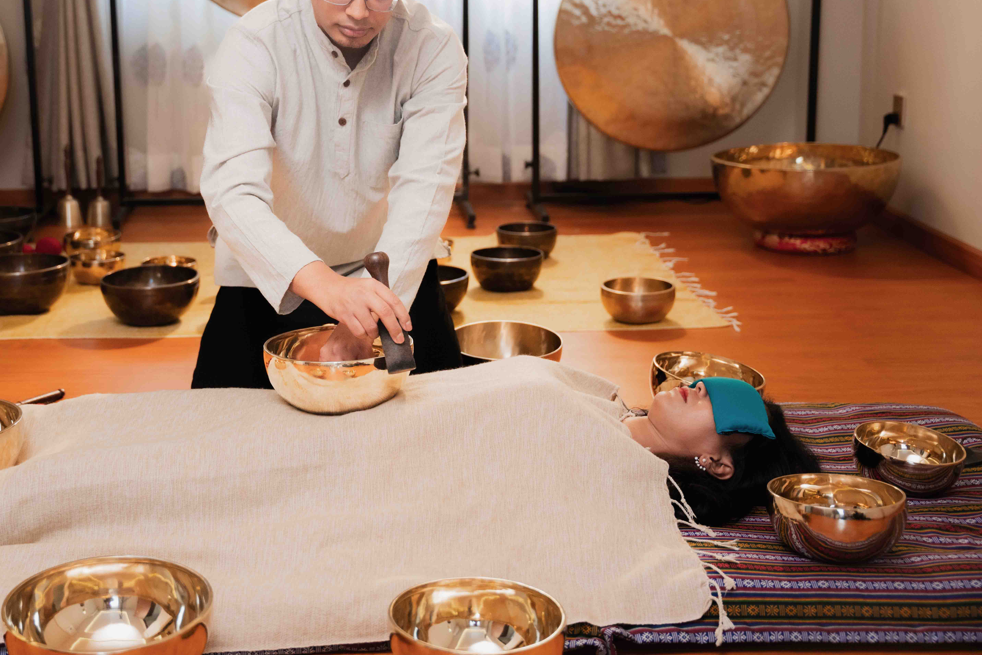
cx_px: 328
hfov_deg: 36.5
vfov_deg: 25.0
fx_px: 1473
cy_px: 224
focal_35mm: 54
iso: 640
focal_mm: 39
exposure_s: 1/160
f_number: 2.8
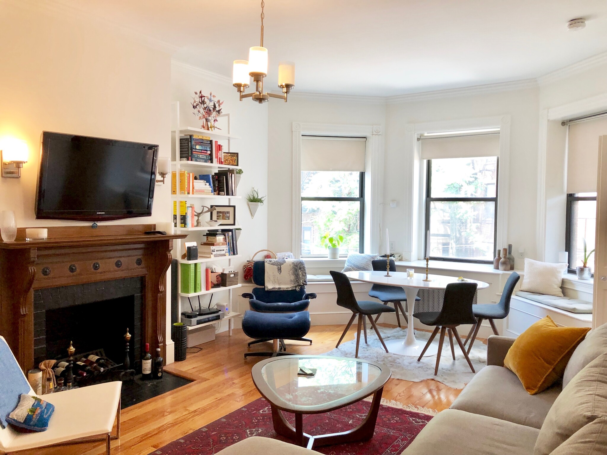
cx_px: 304
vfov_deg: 49.7
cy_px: 228
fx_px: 491
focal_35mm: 28
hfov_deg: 63.4
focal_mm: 3.99
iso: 25
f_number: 1.8
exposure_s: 1/30
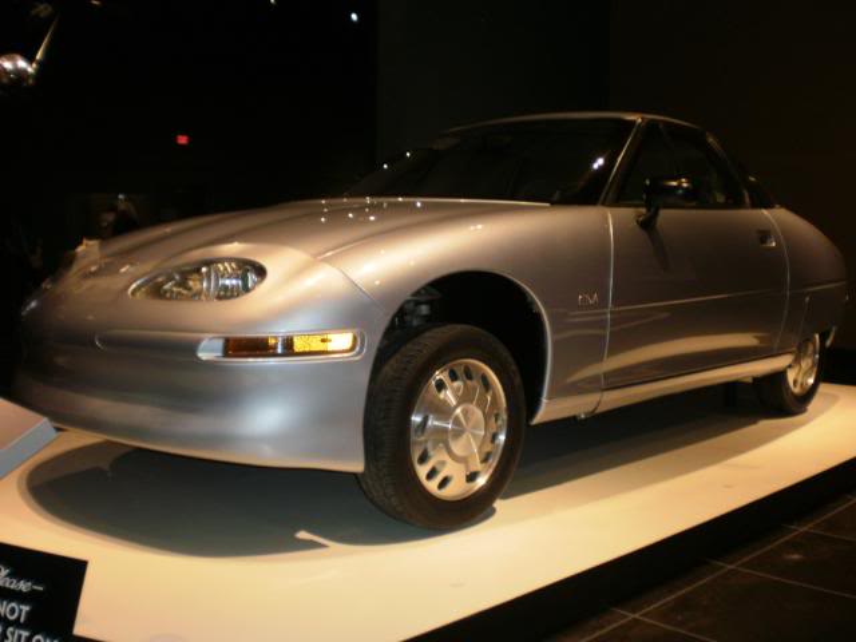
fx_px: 890
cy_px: 321
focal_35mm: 36
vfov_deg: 39.7
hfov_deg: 51.4
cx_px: 428
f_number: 3.1
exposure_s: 1/30
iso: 125
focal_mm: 6.3
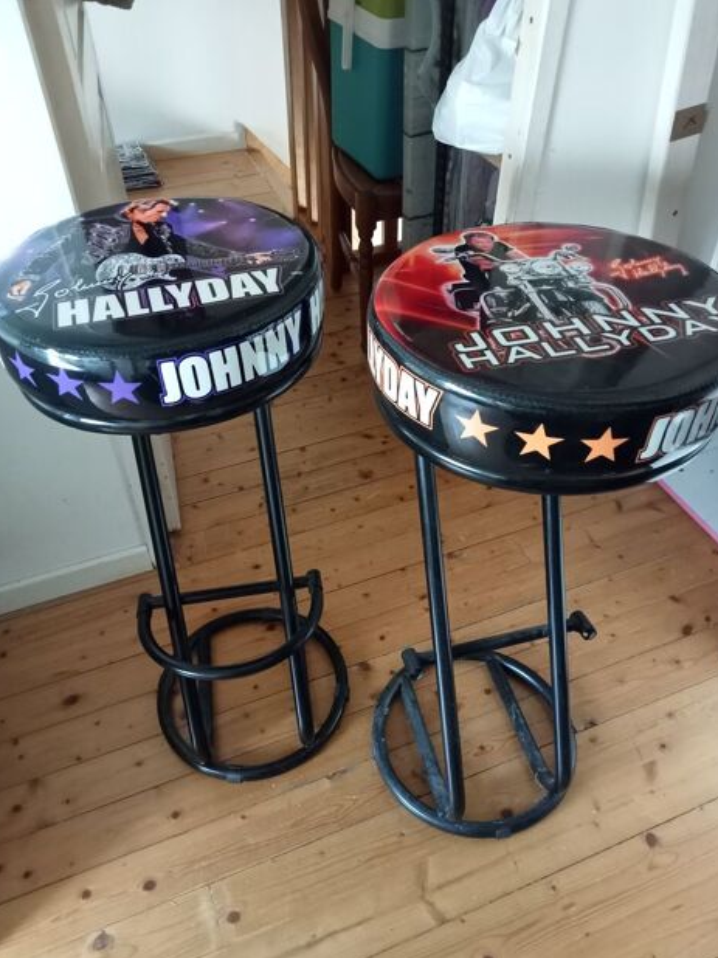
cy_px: 495
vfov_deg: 61.7
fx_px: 803
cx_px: 355
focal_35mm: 29
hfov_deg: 48.2
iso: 1210
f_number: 2.2
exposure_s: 1/33.3
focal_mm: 3.46
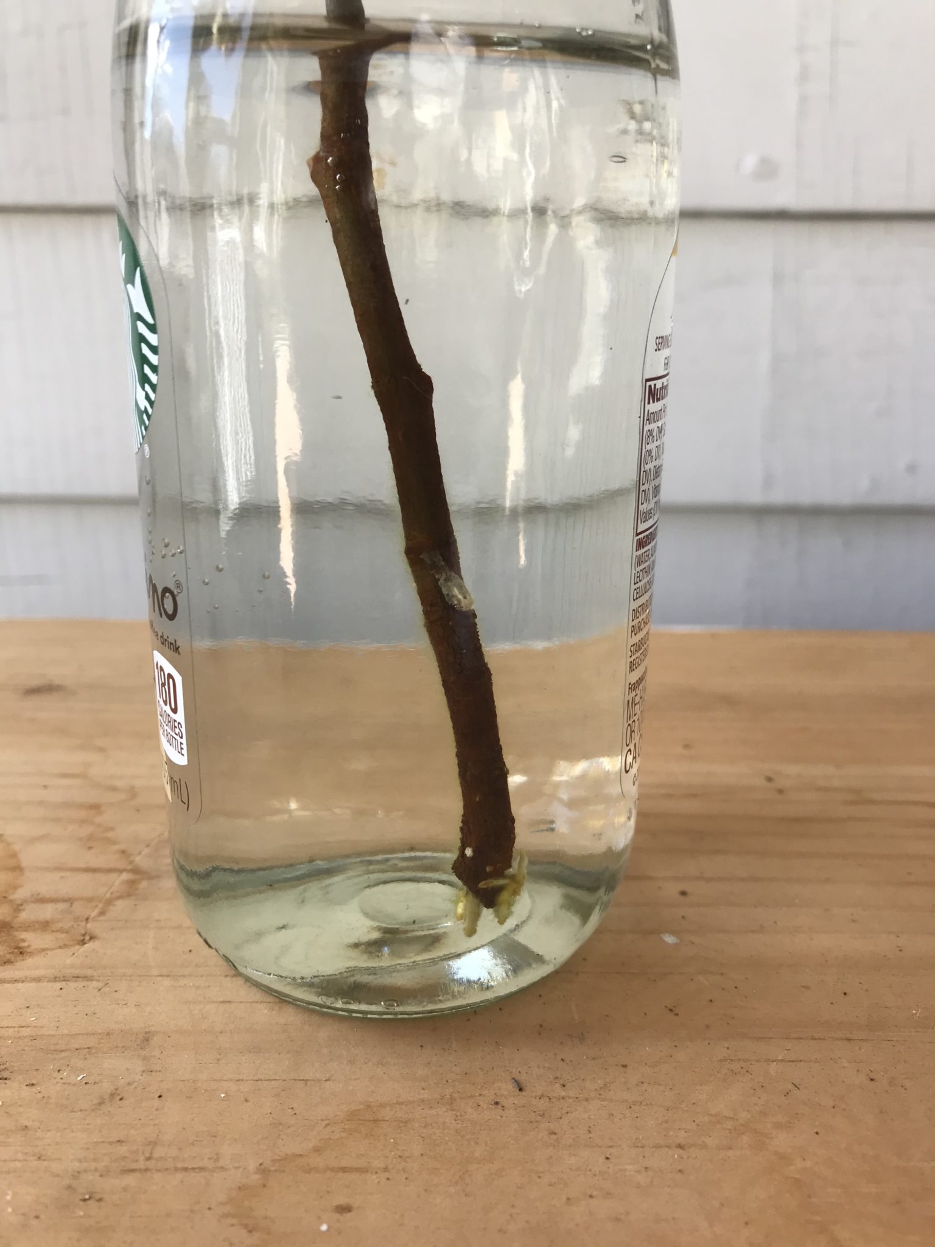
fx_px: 1008
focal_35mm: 28
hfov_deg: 49.7
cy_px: 624
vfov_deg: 63.4
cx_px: 468
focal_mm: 3.99
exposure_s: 1/191
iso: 20
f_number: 1.8
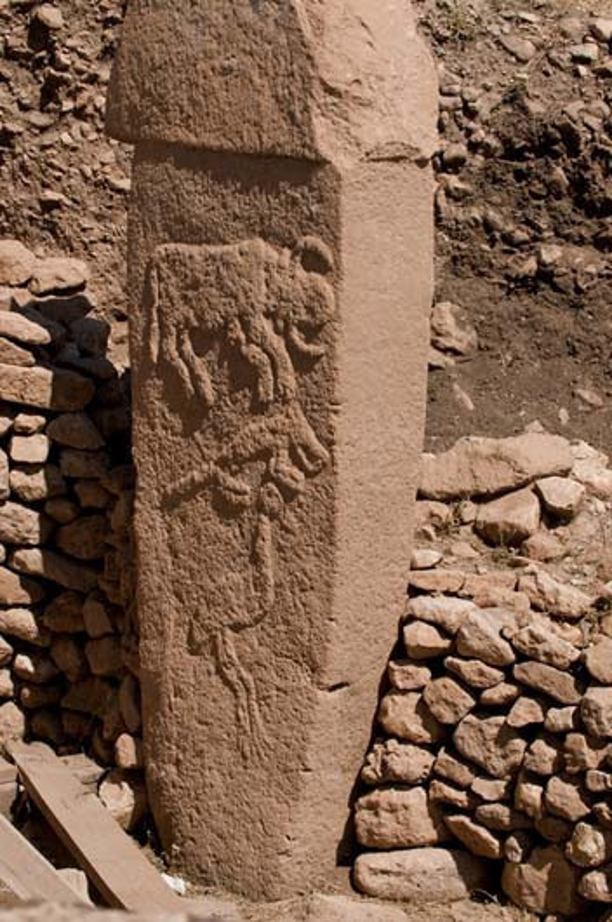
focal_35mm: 105
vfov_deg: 19.5
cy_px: 461
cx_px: 306
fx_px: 2684
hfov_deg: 13.0
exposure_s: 1/500
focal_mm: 70
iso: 200
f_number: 11
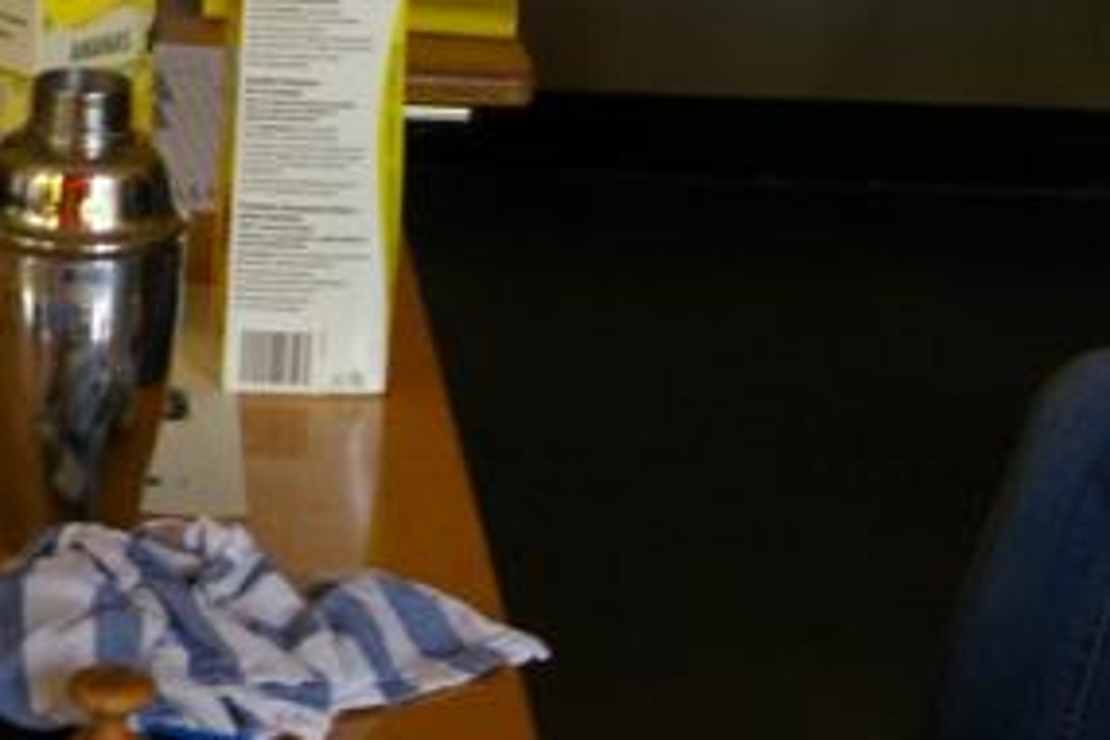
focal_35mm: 157
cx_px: -366
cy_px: -86
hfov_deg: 12.7
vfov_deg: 8.7
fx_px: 4828
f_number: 5.6
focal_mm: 33
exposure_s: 1/30
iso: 800
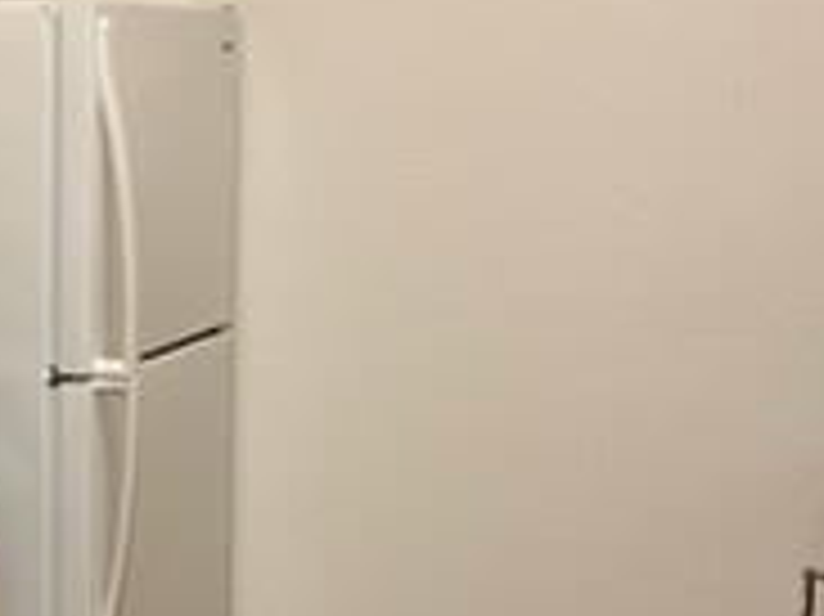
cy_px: 472
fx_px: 2165
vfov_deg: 16.1
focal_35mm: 91
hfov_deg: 20.4
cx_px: -108
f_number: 1.5
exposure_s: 1/60
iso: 125
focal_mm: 5.7
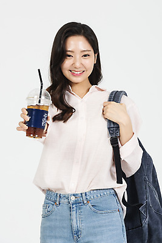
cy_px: 122
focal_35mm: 200
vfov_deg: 10.3
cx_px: 81
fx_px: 1349
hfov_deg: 6.9
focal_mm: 200
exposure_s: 1/125
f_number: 13
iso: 100
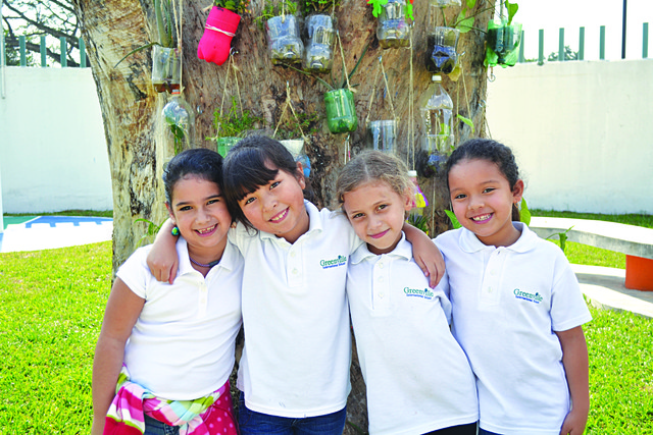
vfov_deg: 29.9
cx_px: 326
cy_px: 218
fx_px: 816
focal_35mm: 45
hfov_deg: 43.6
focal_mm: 30
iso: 100
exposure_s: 1/320
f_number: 4.5
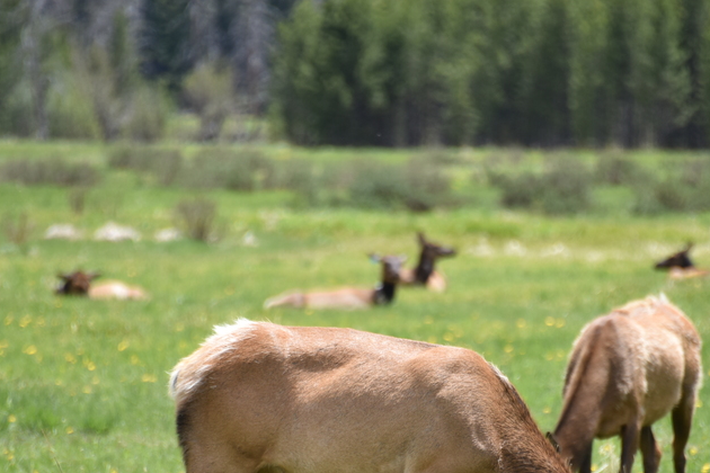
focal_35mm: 610
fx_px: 12030
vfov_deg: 2.3
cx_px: 384
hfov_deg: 3.4
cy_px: 400
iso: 250
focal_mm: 300
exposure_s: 1/640
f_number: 5.6
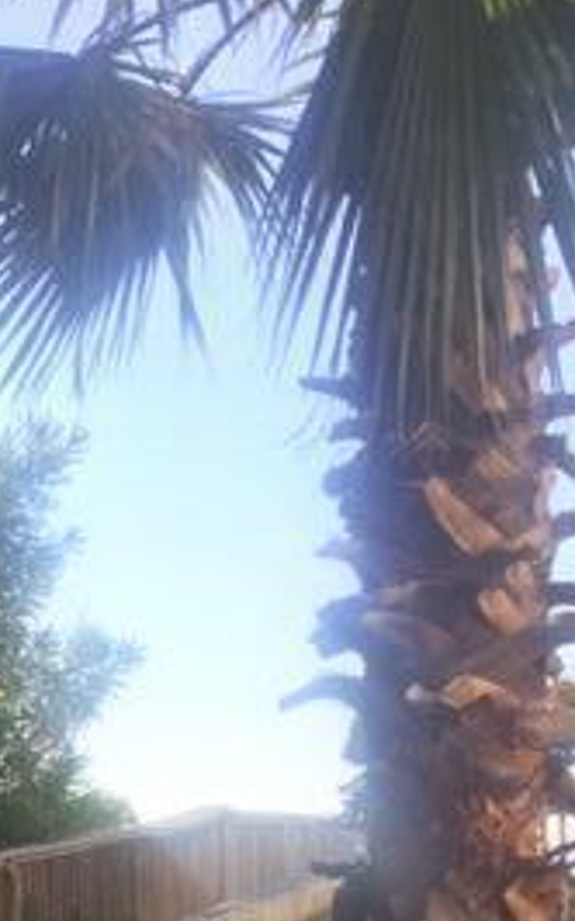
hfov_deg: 16.4
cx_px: -215
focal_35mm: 74
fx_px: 1857
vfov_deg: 25.6
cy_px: 1032
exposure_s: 1/573
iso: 32
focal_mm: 4.15
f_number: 2.2
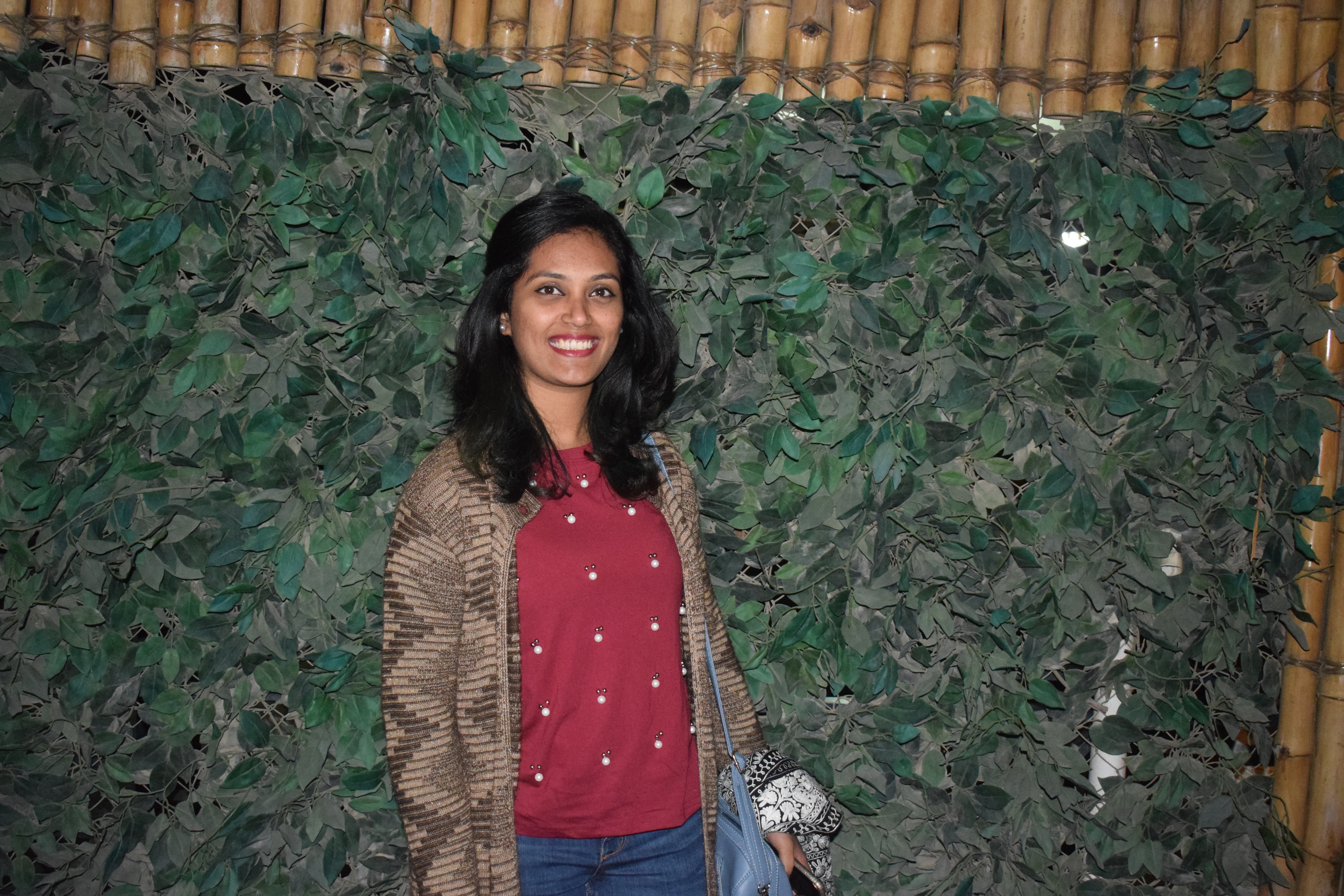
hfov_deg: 46.4
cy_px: 448
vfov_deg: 31.9
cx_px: 672
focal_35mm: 42
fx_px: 1568
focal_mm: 28
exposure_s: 1/60
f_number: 4.2
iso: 3200
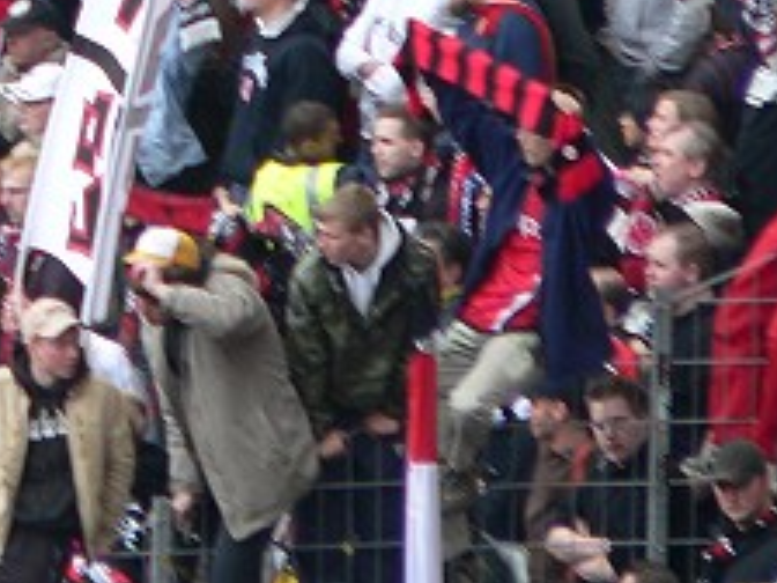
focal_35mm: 1101
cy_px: -146
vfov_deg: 1.4
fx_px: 24713
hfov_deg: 1.8
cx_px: -73
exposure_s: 1/100
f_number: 3.7
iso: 80
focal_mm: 72
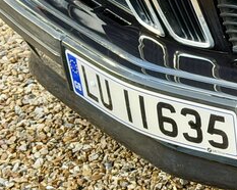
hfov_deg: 11.4
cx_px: 389
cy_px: 103
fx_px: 1128
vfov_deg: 9.6
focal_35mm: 161
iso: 64
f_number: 1.78
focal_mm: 6.76
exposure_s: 1/150
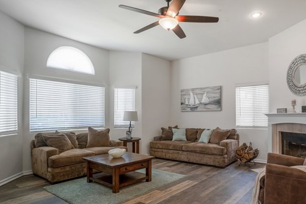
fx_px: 195
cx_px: 182
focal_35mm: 23
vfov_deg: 54.9
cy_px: 115
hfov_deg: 75.3
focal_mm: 18
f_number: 8
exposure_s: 1/30
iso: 125
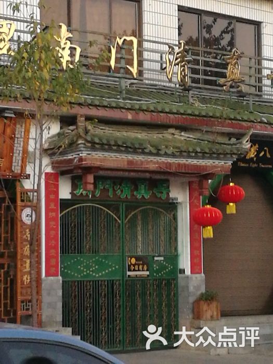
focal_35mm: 108
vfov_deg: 18.2
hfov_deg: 13.7
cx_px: 136
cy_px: 182
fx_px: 1136
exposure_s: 1/33.3
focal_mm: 4.5
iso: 250
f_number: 2.2
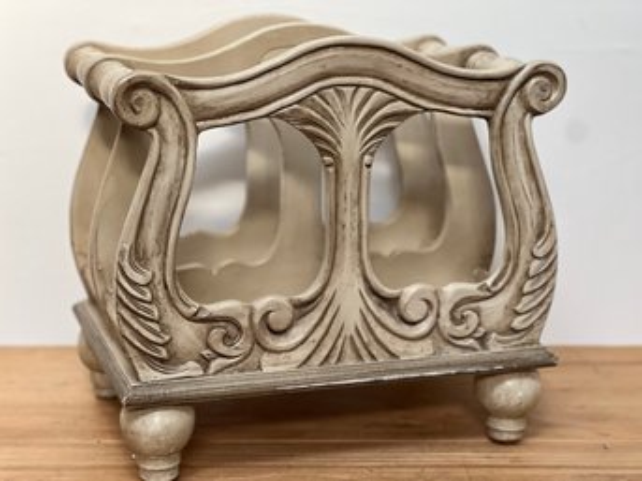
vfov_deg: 19.1
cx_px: 321
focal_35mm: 77
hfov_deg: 25.3
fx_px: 1428
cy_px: 240
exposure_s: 1/67
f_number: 2.8
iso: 250
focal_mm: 9
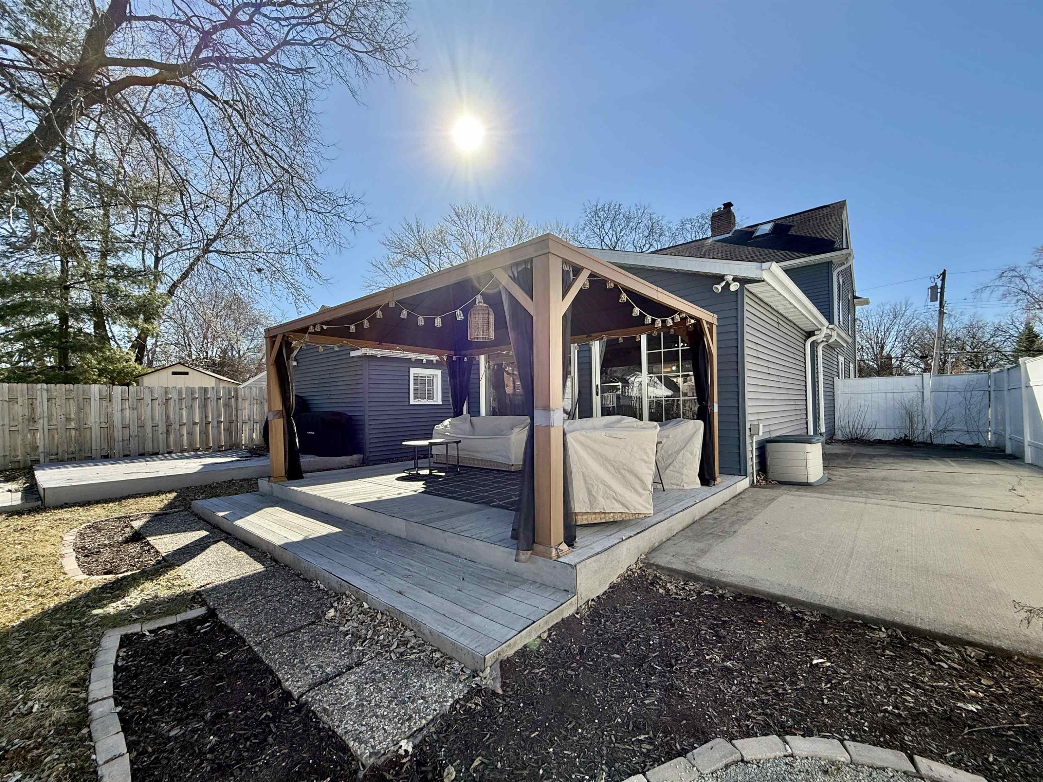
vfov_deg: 85.7
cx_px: 522
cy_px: 391
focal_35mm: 14
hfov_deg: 102.1
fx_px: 422
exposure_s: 1/1848
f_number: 2.2
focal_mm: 2.22
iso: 64
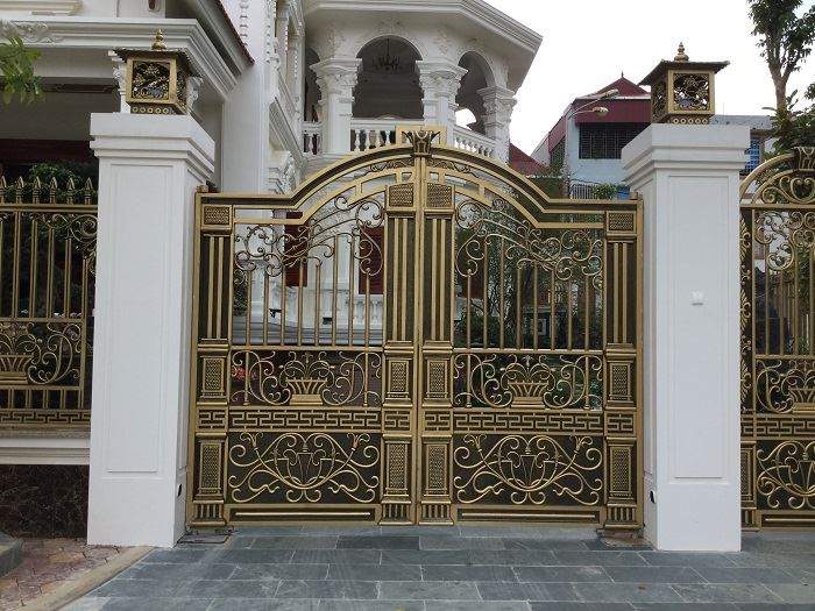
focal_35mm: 31
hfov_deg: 58.4
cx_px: 408
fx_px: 730
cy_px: 306
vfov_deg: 45.4
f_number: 2.4
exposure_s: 1/595
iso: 25
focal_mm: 3.3
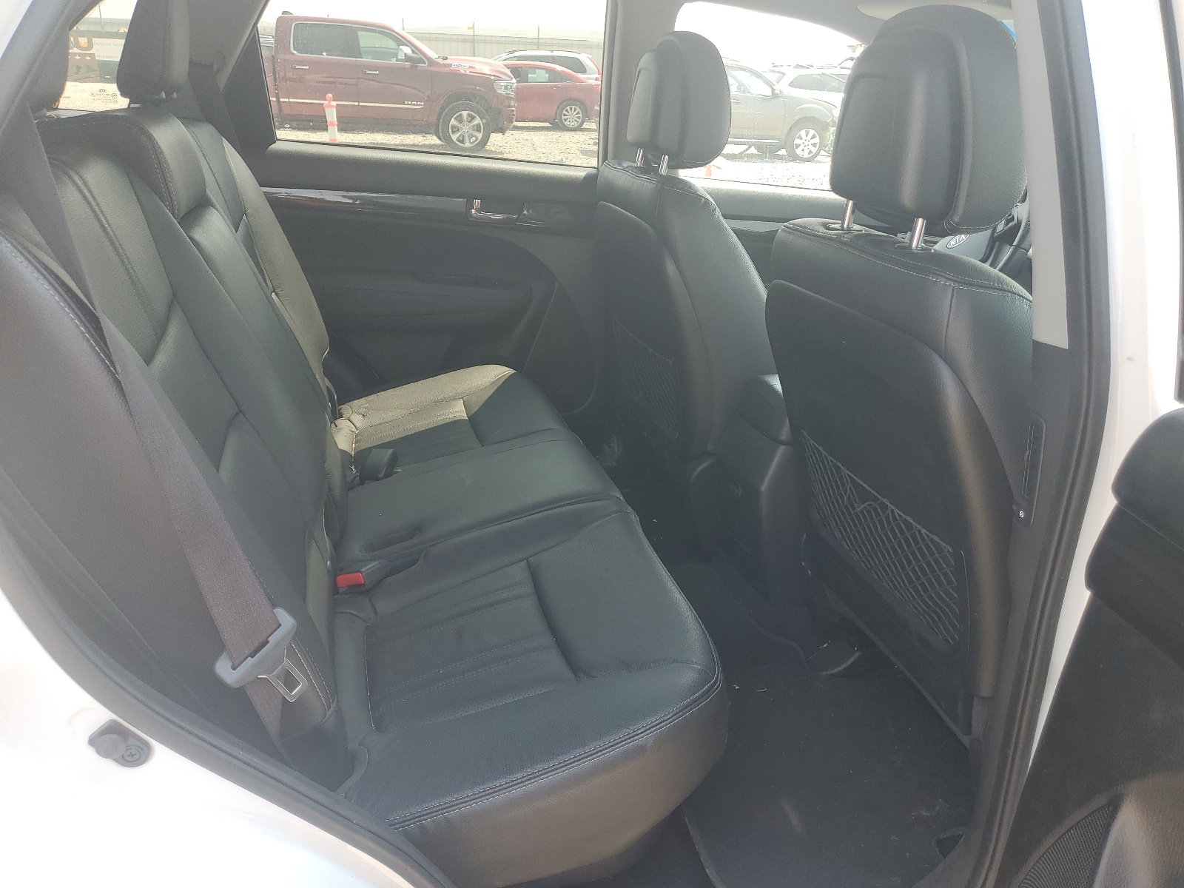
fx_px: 889
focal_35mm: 26
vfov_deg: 53.1
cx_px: 592
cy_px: 444
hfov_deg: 67.3
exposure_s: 1/357
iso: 50
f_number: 1.5
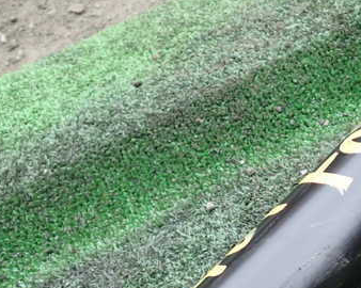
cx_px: 289
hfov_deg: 34.9
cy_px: 211
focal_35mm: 52
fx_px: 555
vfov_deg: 28.7
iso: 200
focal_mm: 5.4
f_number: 2.3
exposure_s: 1/50
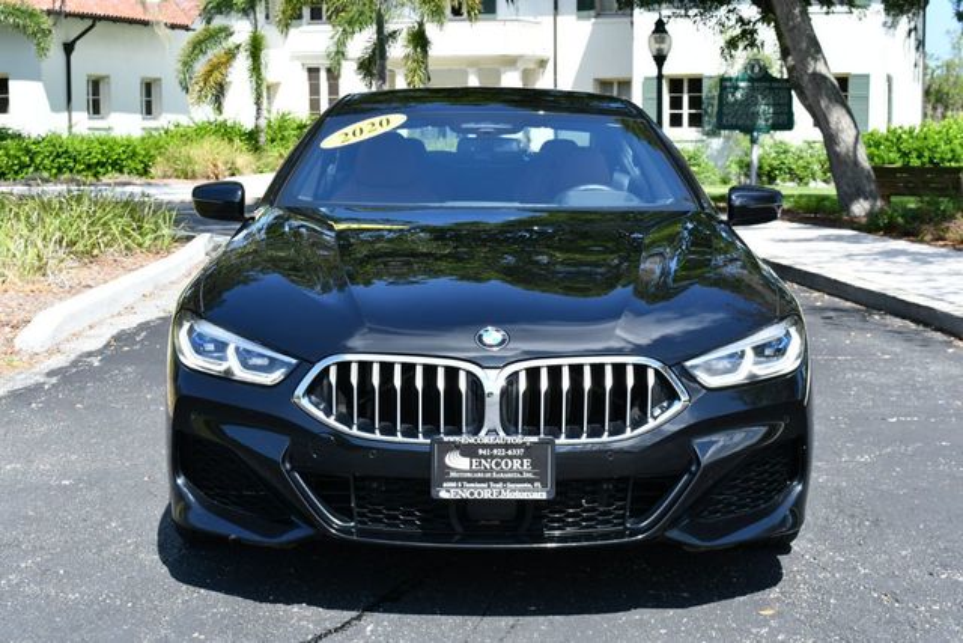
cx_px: 482
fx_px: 1819
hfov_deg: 29.6
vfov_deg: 20.0
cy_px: 322
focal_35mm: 68
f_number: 8
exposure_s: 1/250
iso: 160
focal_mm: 34
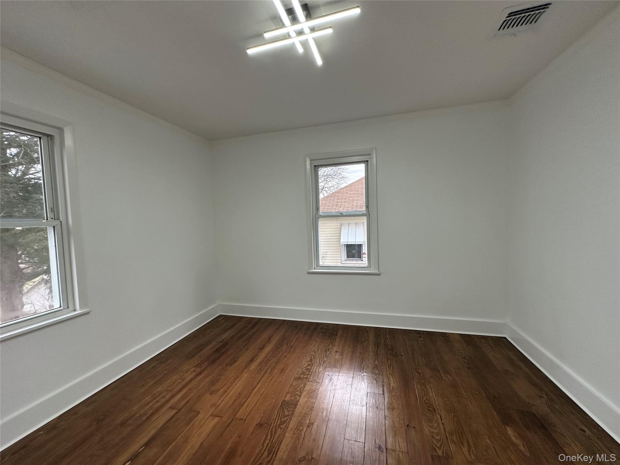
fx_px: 251
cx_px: 310
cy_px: 232
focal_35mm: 14
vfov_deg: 85.7
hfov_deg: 102.1
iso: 125
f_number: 2.2
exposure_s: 1/99
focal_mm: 2.22
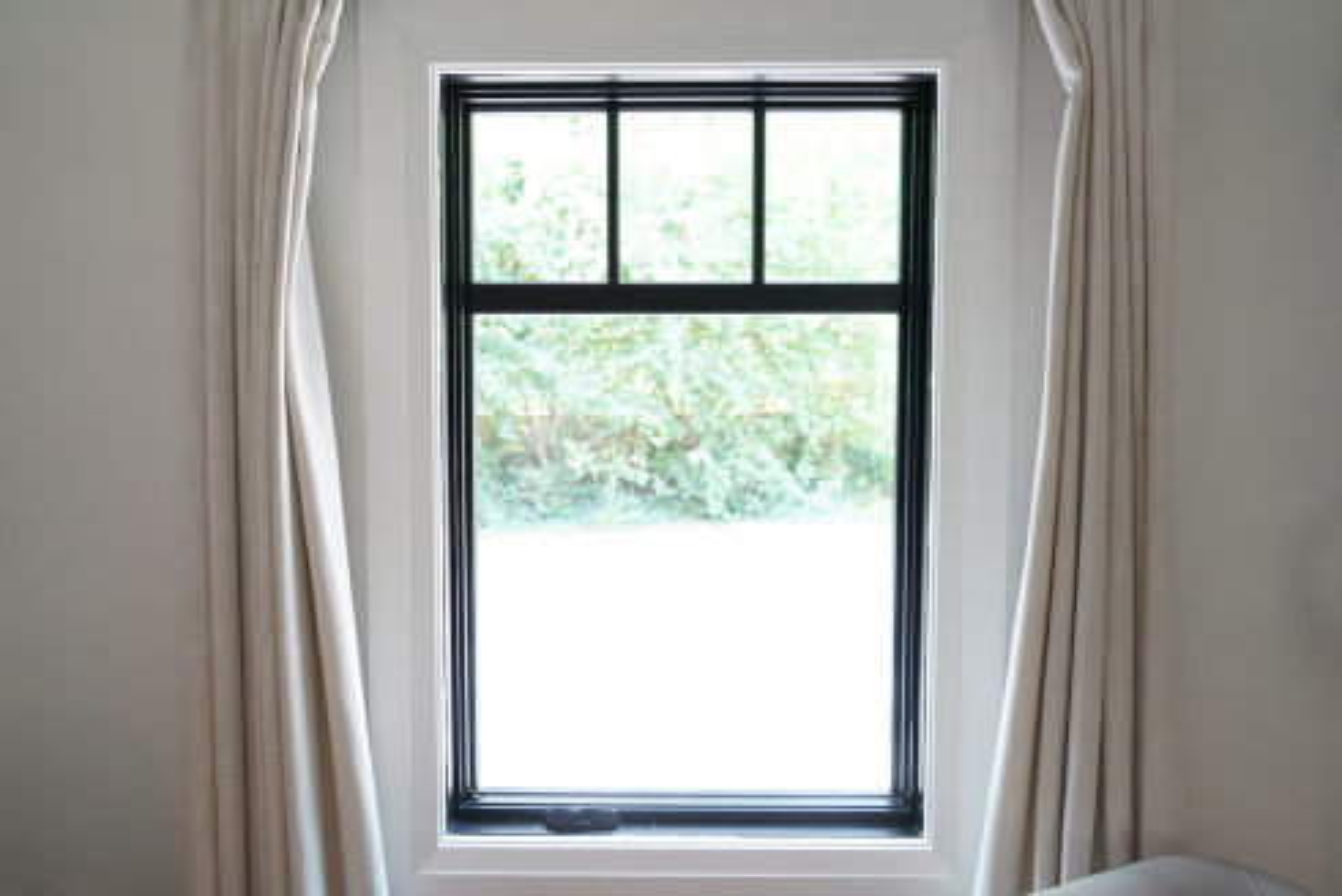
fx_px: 1007
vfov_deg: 48.0
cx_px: 671
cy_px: 448
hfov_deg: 67.4
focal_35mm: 27
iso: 640
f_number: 4
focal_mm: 27
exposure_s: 1/50
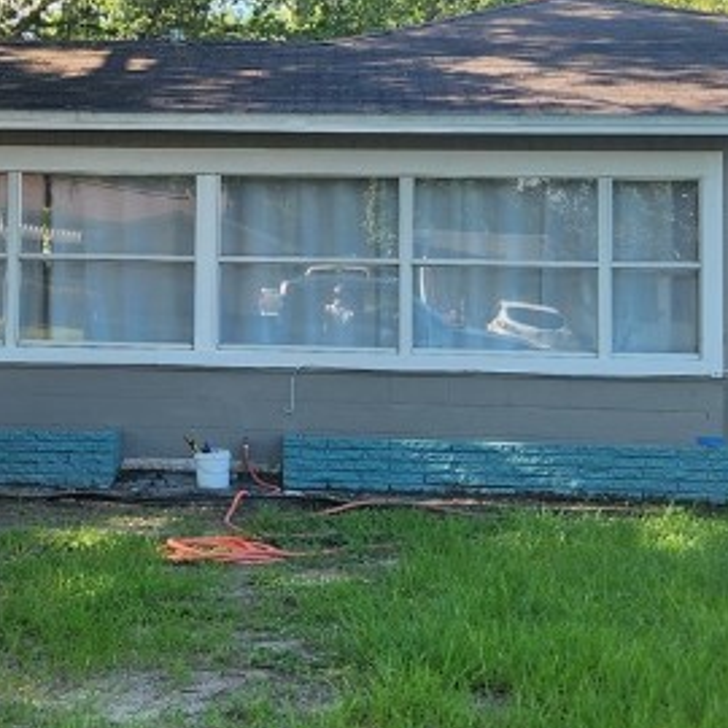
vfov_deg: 22.3
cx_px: 183
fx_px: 1832
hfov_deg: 22.3
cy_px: 208
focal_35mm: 77
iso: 20
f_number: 1.8
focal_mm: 5.4
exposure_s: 1/375
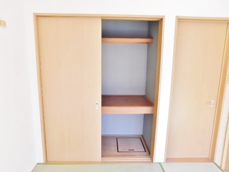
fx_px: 152
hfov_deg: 73.9
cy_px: 86
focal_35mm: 23
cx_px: 114
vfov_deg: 58.9
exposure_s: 1/60
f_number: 3
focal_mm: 4
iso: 125
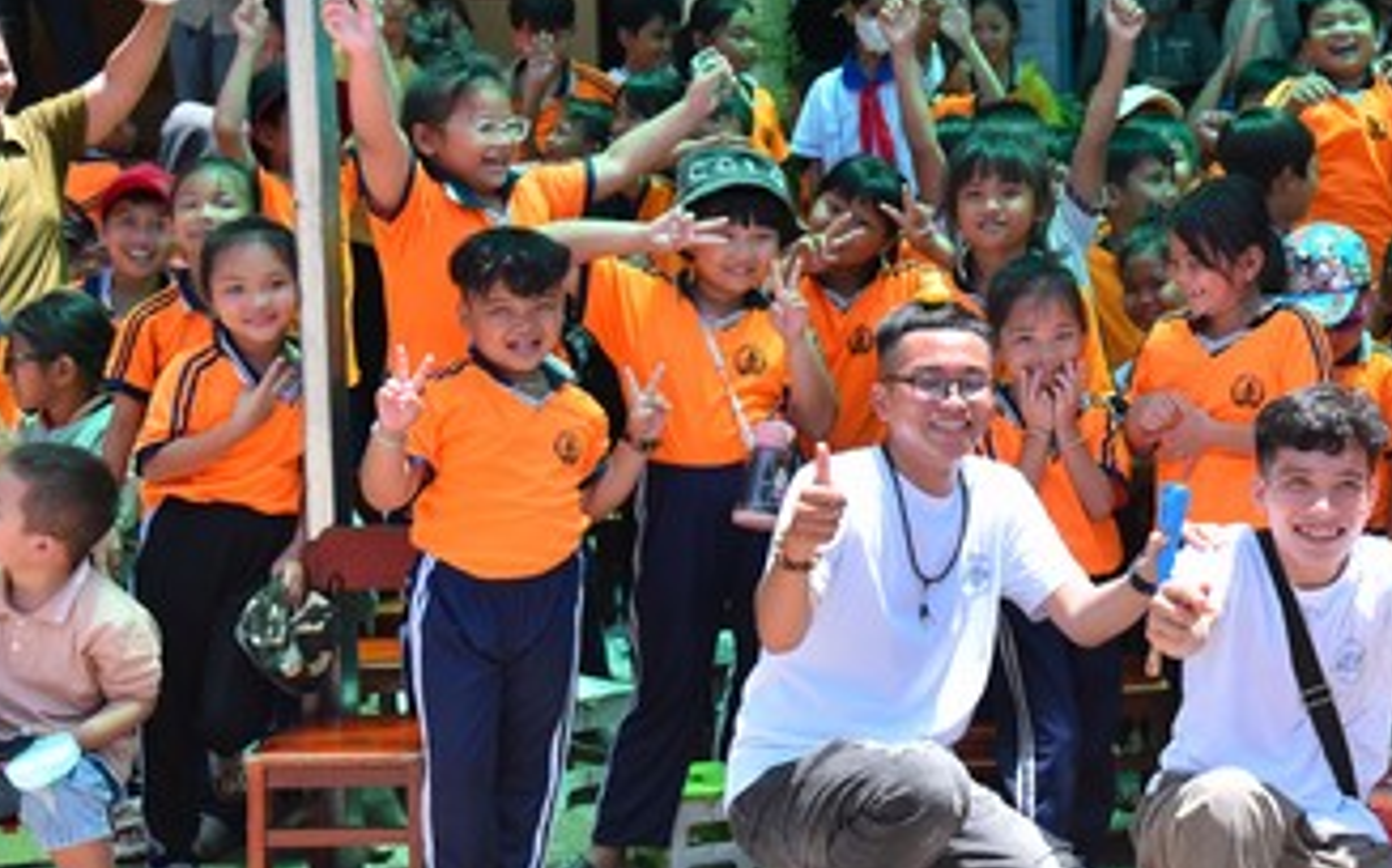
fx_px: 3071
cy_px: 253
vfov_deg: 16.0
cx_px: 1315
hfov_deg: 24.6
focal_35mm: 81
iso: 125
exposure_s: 1/400
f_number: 5
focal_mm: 40
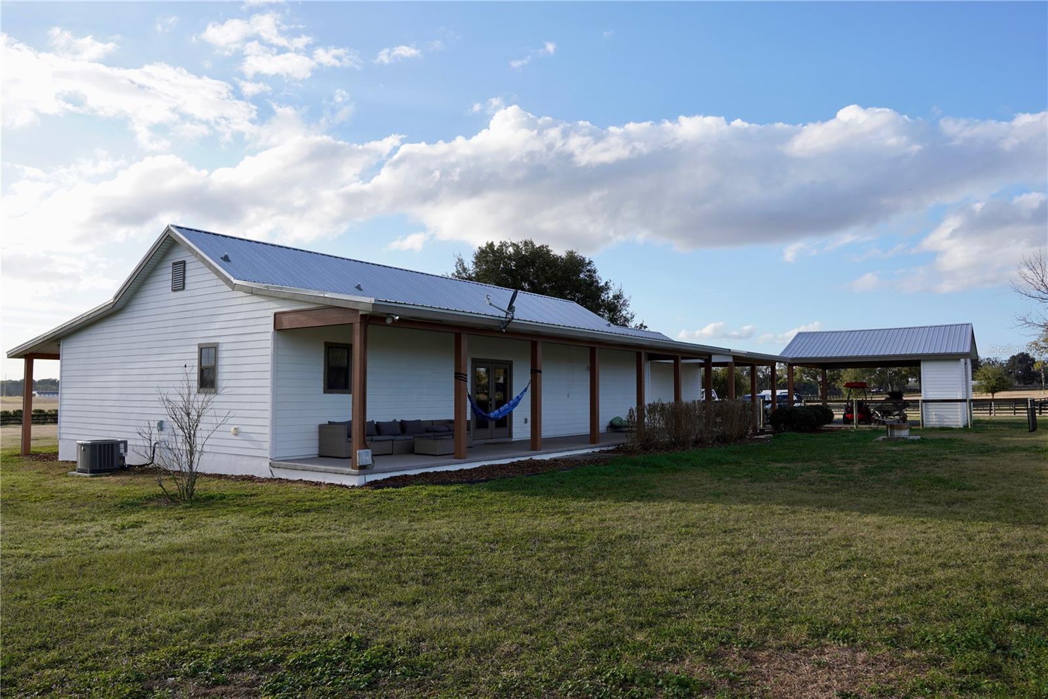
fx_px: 698
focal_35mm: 24
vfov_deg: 53.1
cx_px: 524
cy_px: 350
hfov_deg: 73.8
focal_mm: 16
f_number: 5.6
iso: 100
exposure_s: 1/400
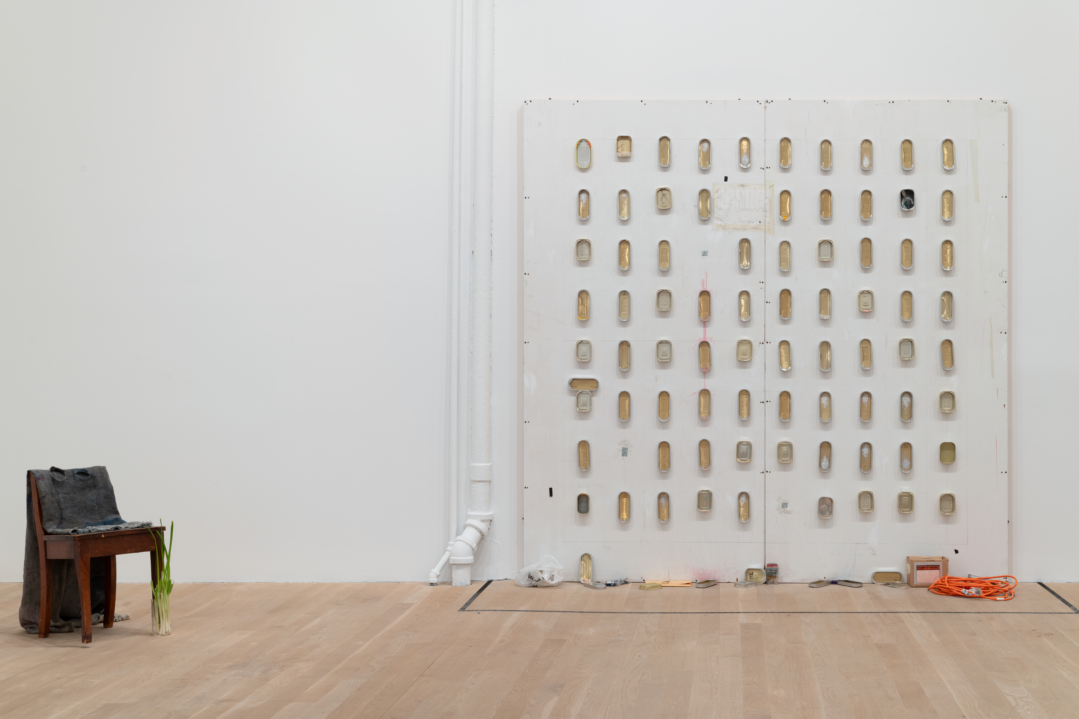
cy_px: 360
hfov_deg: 39.6
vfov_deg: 27.0
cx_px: 540
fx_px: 1498
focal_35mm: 50
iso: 80
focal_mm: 50
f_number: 11
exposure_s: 1
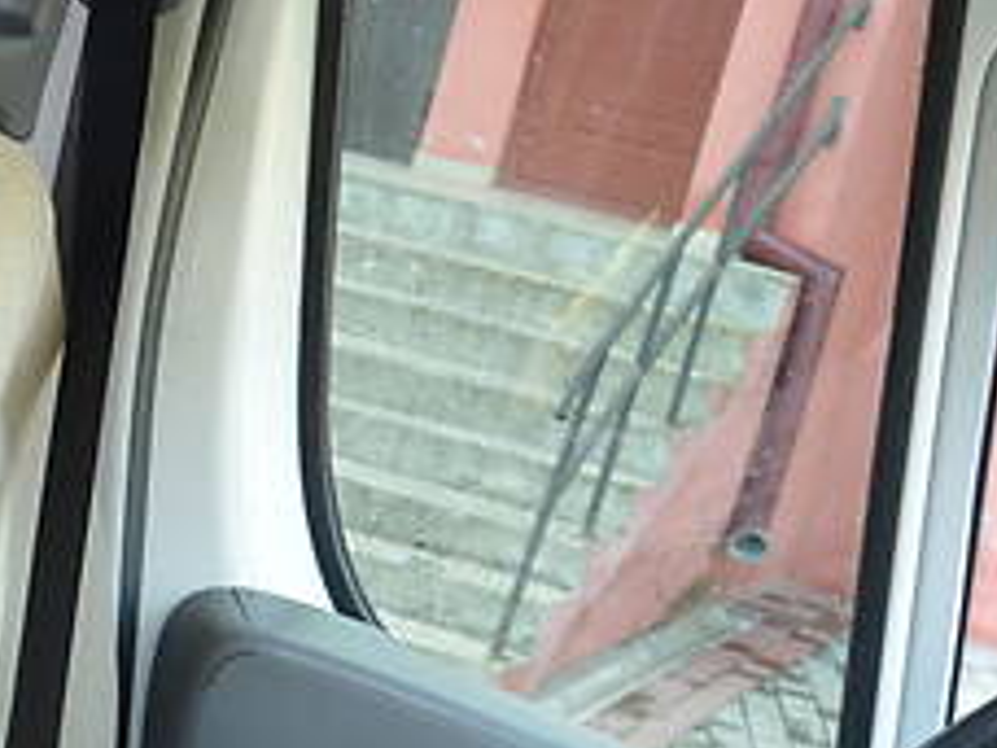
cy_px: 770
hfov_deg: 20.1
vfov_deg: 15.9
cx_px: -219
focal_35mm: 91
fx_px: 2621
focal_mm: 18
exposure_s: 1/60
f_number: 3.5
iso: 400
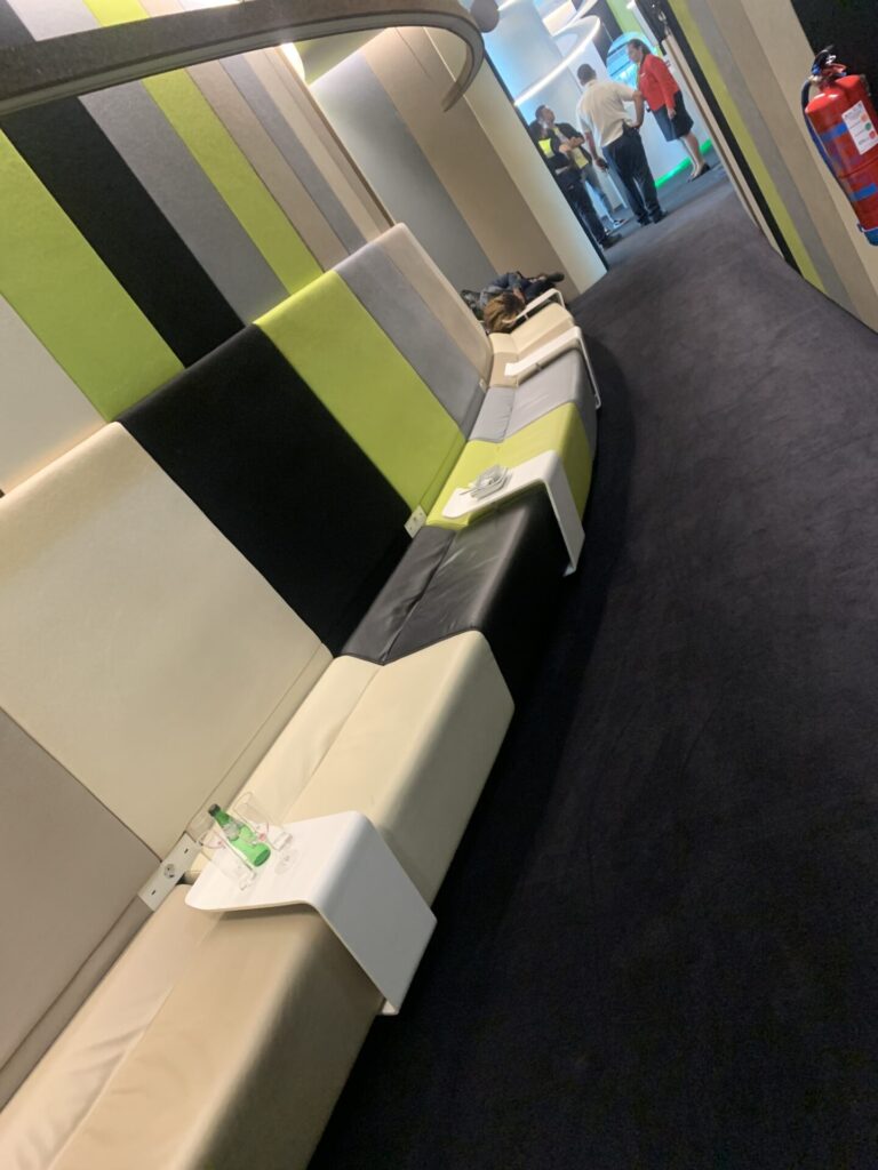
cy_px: 585
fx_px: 879
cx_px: 439
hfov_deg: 53.1
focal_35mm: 26
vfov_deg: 67.3
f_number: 1.8
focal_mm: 4.25
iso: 400
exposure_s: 1/33
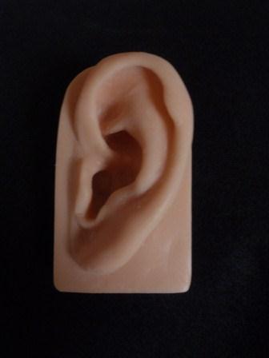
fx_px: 290
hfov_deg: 49.7
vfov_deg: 63.4
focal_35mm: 28
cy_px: 179
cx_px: 134
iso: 200
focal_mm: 5
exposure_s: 1/8
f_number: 3.5
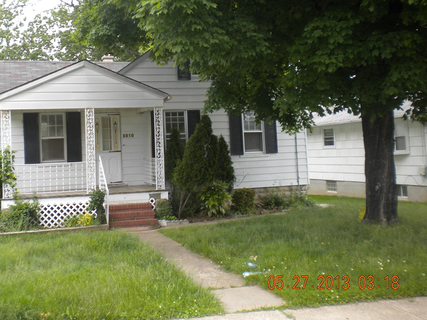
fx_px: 543
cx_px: 164
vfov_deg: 32.7
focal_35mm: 44
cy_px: 123
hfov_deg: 42.7
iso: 113
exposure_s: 1/174
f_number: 4.6
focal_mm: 6.3
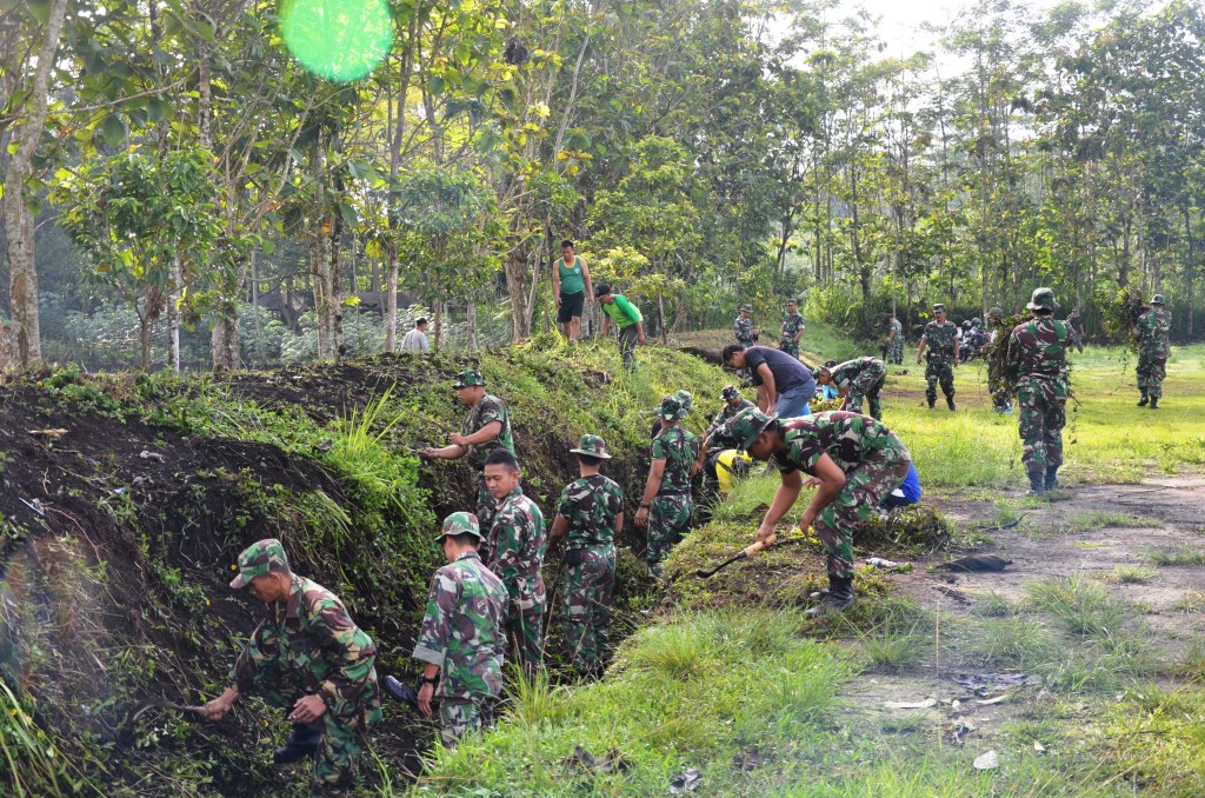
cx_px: 602
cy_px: 399
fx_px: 1703
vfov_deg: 26.4
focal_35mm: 51
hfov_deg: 39.0
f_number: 5
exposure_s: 1/250
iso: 250
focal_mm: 34
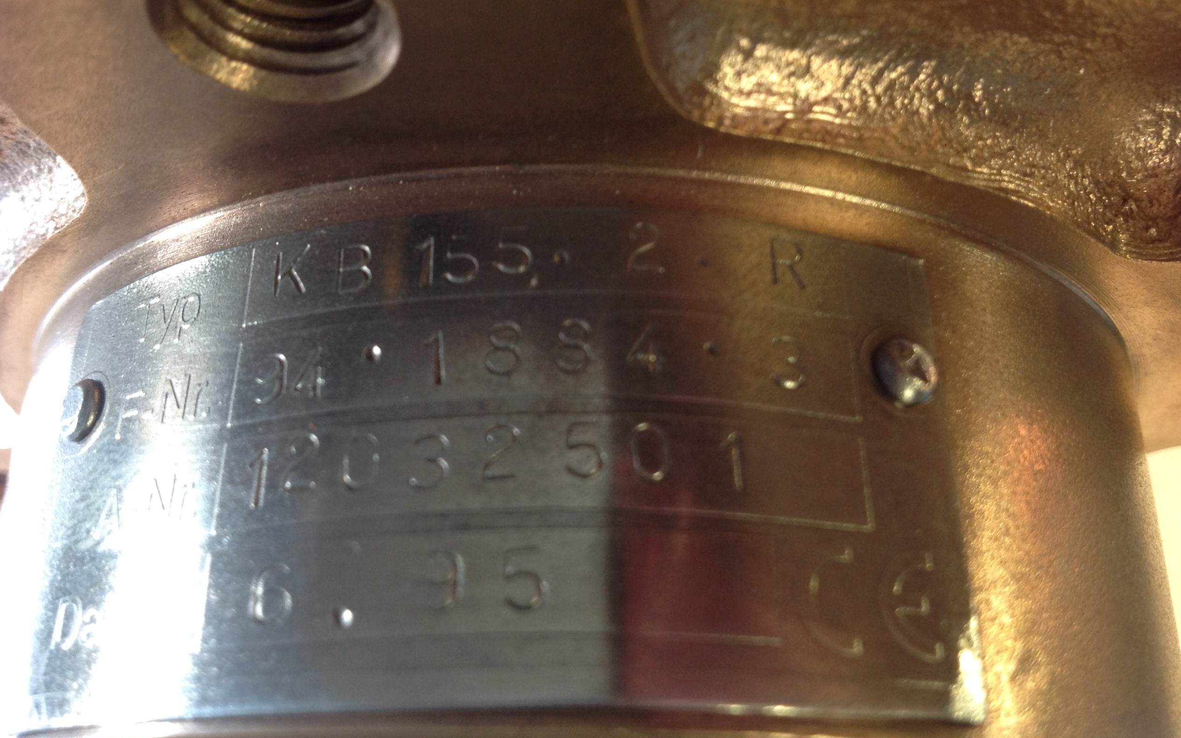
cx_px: 598
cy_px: 299
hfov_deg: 51.5
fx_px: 1223
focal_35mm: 38
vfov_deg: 33.5
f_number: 2.4
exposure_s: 1/15
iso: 100
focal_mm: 4.28
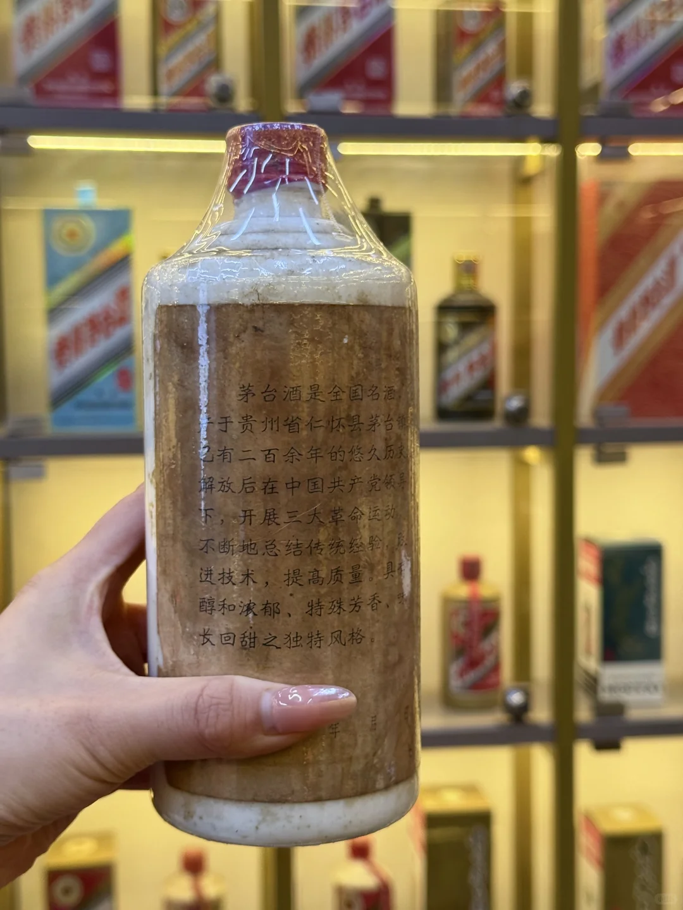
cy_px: 455
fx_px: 1263
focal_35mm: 48
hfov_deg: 30.3
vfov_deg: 39.7
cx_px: 342
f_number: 1.78
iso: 100
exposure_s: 1/62
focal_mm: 6.76
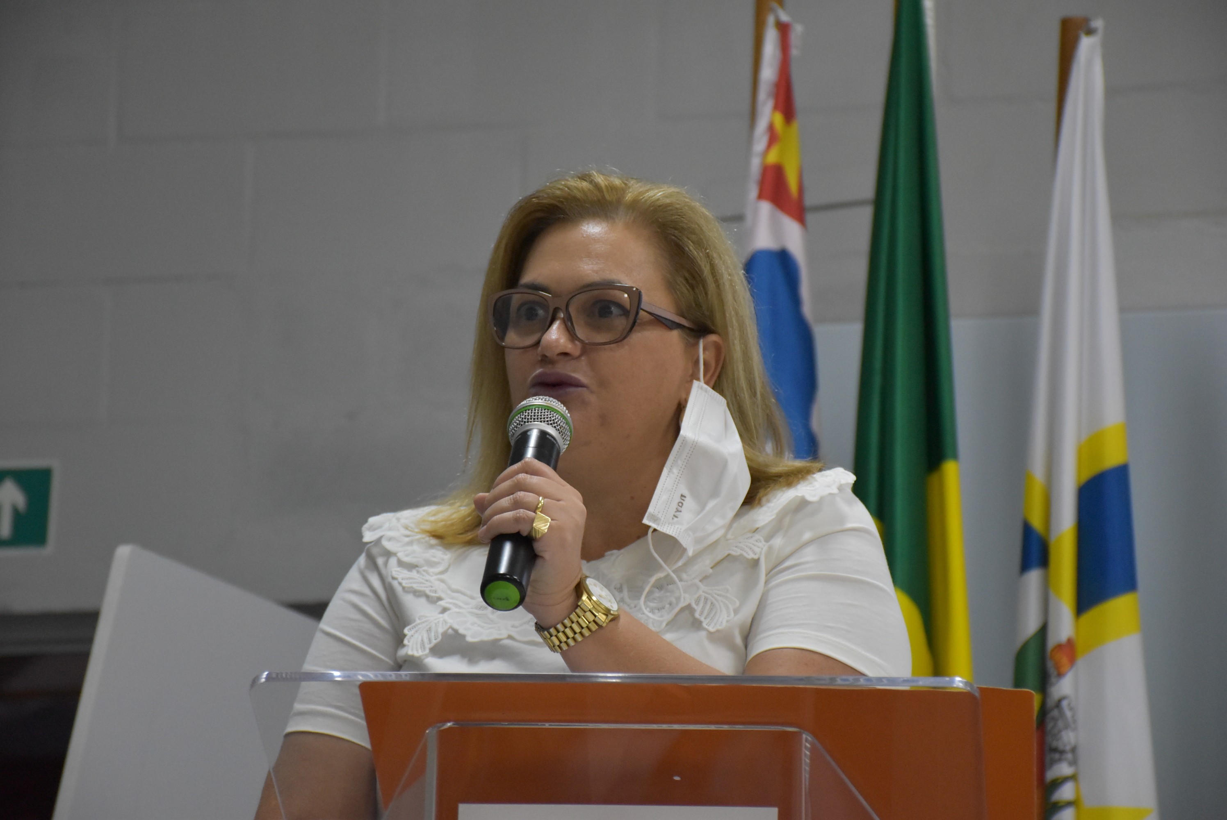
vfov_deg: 10.2
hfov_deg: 15.2
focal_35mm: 135
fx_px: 4605
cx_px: 614
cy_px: 410
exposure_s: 1/60
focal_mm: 90
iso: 2000
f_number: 5.3
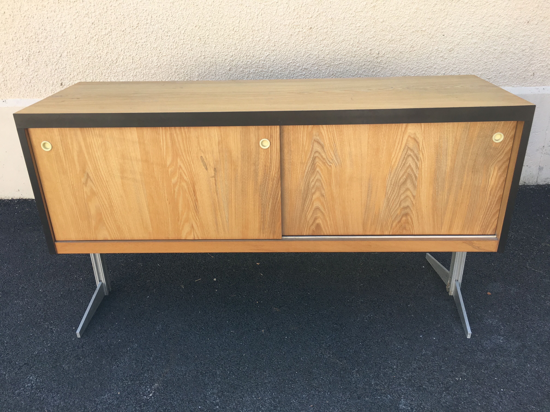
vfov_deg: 48.2
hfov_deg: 61.7
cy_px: 206
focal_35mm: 29
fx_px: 461
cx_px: 275
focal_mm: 4.15
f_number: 2.2
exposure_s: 1/310
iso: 25
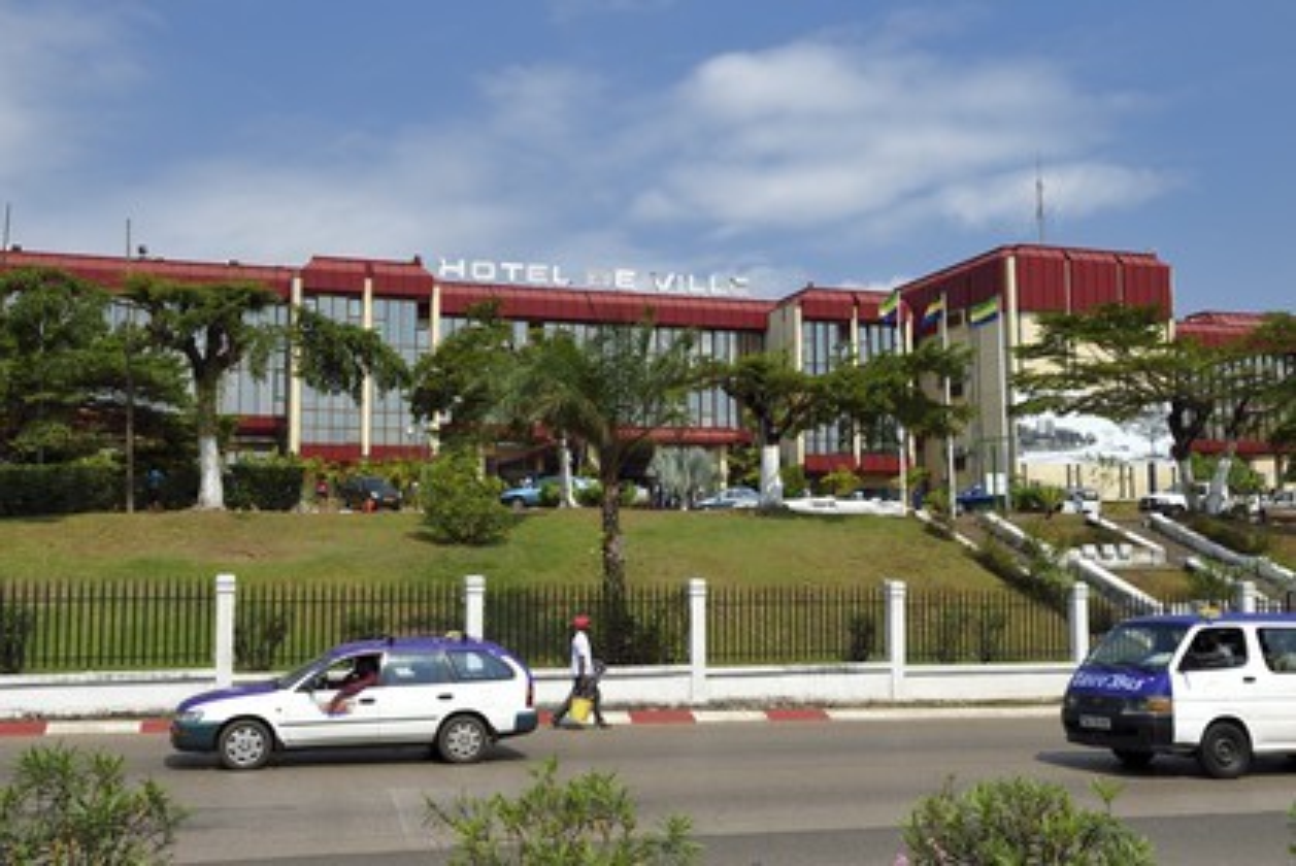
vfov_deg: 38.9
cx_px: 648
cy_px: 433
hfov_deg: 55.8
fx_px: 1225
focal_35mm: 34
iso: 400
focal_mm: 34
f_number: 10
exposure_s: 1/1000
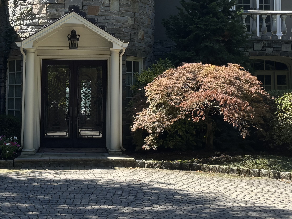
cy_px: 50
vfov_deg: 21.7
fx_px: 565
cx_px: 96
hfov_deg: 28.8
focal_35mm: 67
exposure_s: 1/1164
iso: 50
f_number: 1.6
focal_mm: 5.96
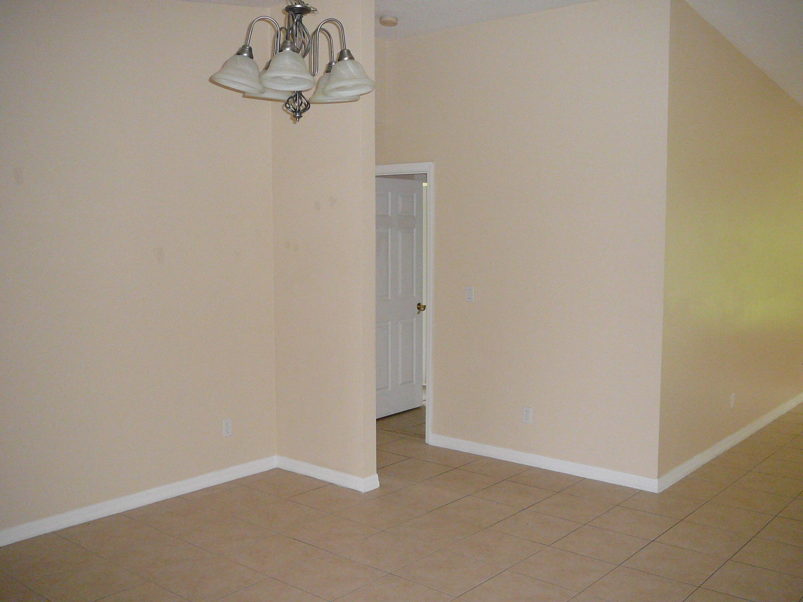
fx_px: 812
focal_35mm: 35
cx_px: 402
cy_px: 301
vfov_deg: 40.7
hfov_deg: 52.6
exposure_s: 1/30
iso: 320
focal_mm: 5.2
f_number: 2.8
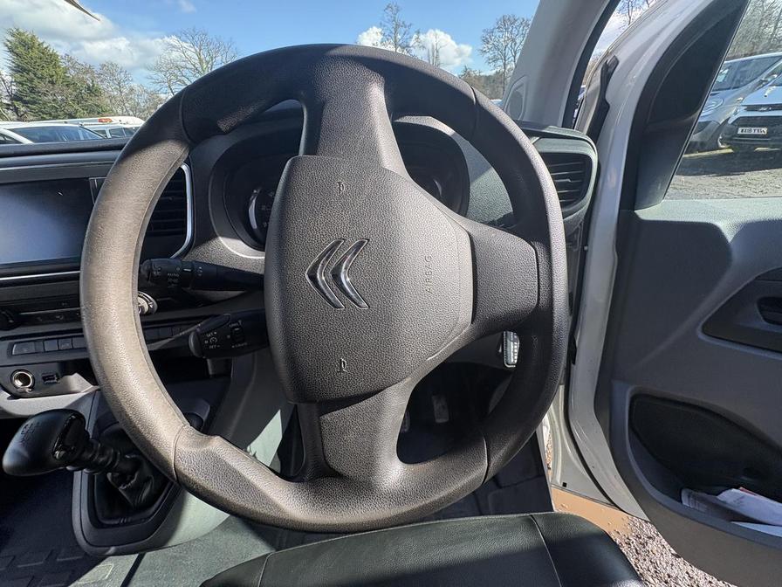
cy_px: 294
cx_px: 391
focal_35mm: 14
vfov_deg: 85.7
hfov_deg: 102.1
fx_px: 316
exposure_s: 1/354
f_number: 2.2
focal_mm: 2.22
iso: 40
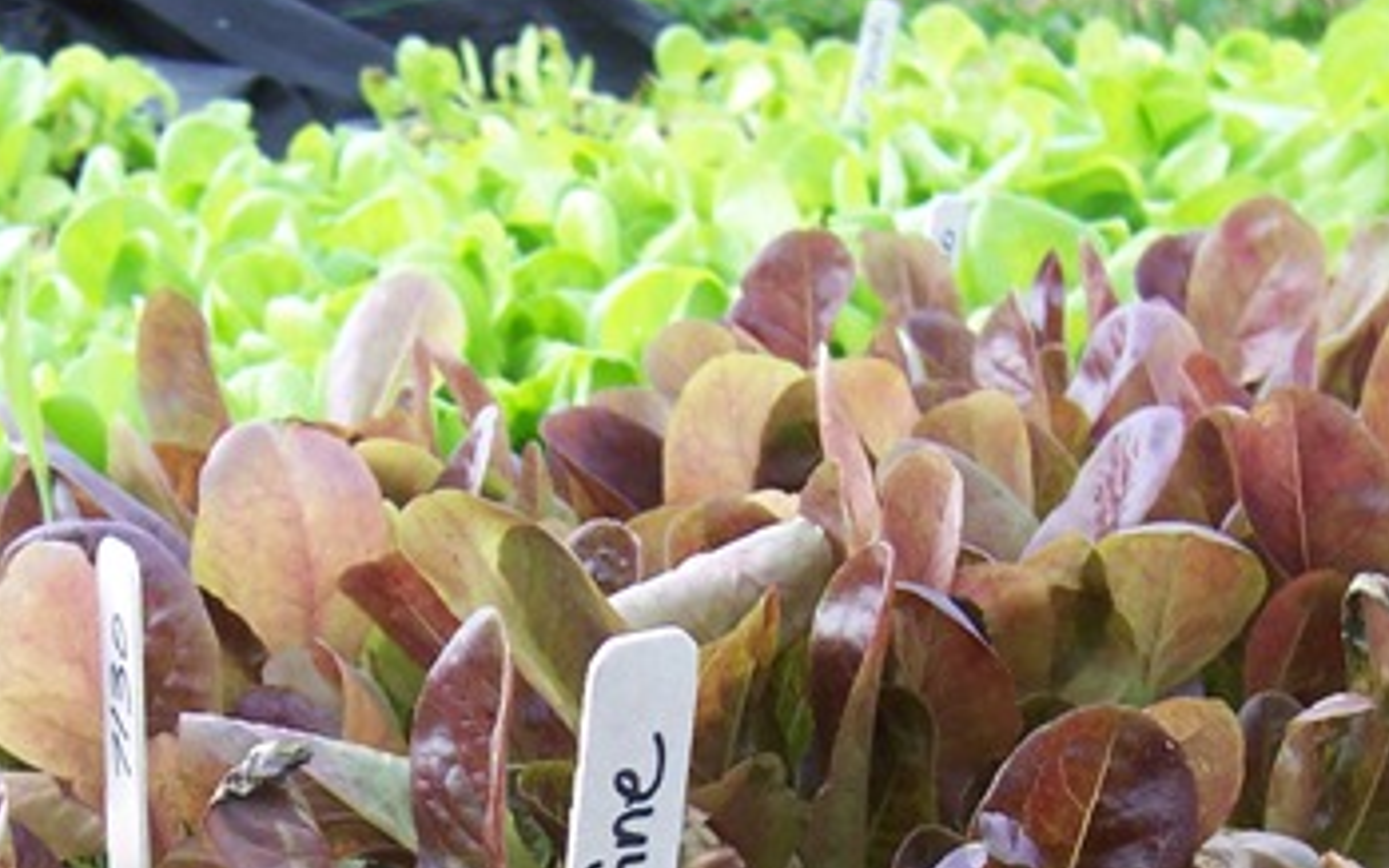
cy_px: 900
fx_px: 2725
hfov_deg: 28.5
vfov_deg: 17.6
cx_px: 505
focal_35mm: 72
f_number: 2.8
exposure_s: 1/350
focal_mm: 5.6
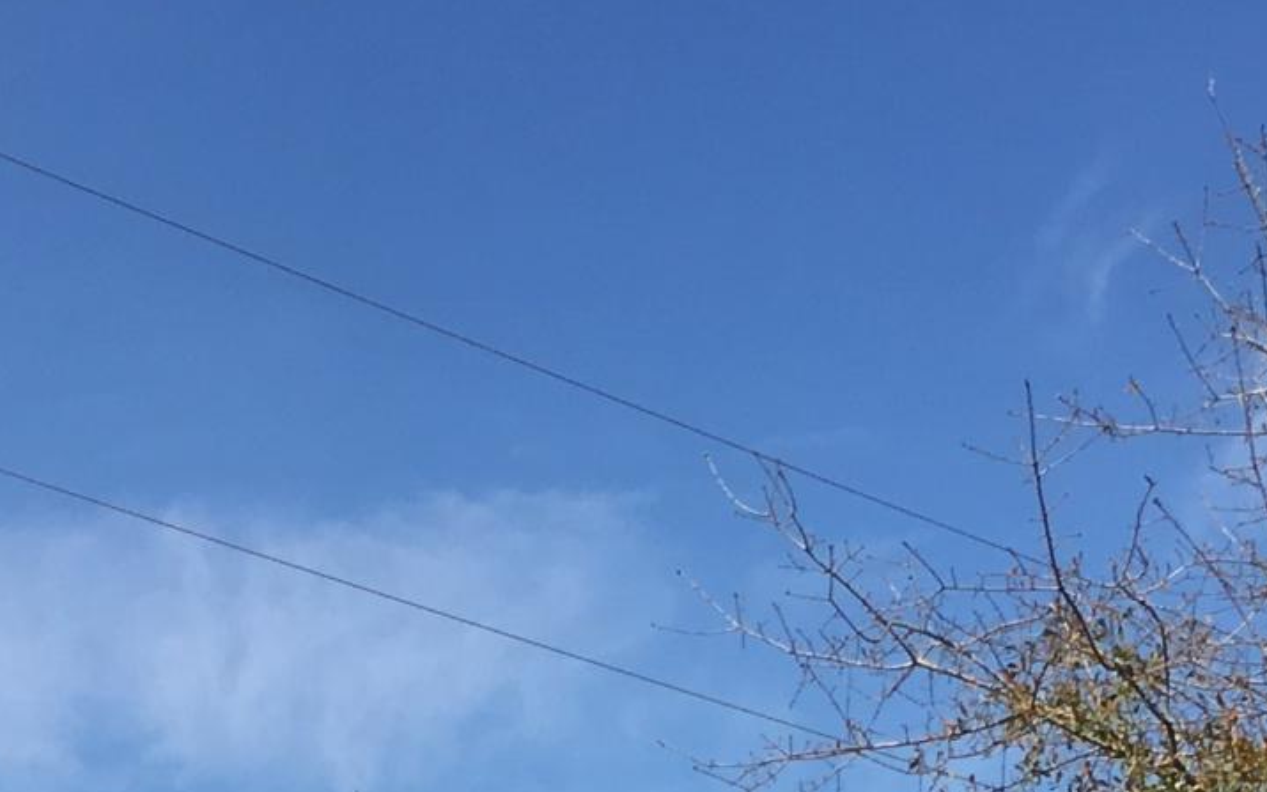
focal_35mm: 129
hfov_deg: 16.2
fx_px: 4455
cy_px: 1919
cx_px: 686
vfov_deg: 9.1
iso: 25
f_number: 2.2
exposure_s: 1/1709
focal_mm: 4.15
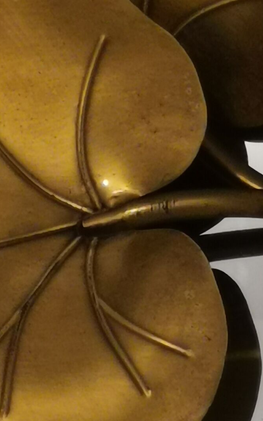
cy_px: 303
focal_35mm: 518
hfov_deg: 2.5
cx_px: 94
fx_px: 5940
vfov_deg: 4.1
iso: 125
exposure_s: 1/50
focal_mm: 7.48
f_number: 2.4
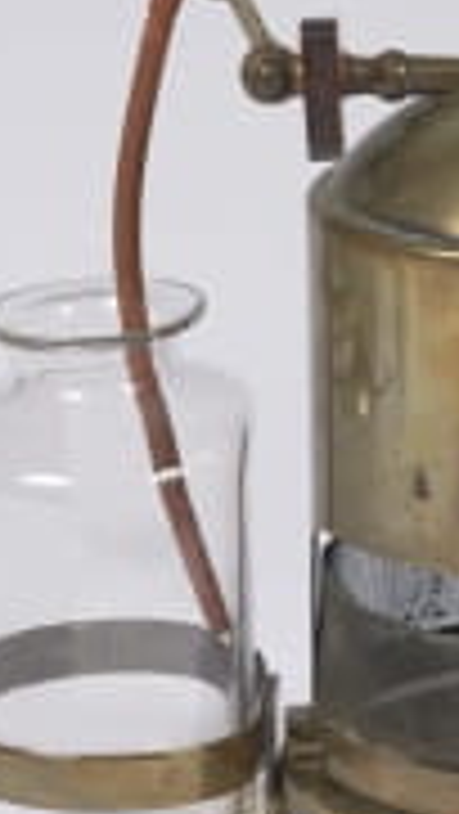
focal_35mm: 285
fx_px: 6158
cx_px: 531
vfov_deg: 7.6
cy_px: 486
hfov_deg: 4.3
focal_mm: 82
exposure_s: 1/160
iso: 100
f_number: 11
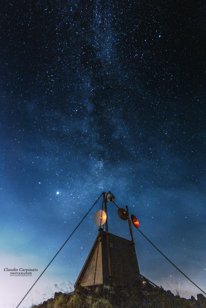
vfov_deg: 96.7
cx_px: 103
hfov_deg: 73.7
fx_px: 137
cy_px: 154
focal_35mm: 16
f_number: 4
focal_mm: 16
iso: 5000
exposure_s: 10
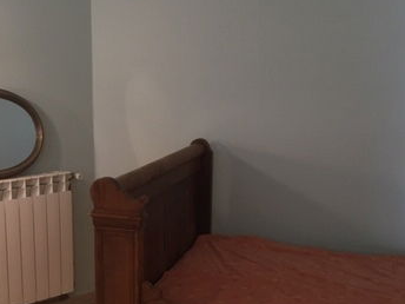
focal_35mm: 54
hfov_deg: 35.1
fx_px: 632
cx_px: 125
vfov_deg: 26.9
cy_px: 204
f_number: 2.2
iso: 160
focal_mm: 4.15
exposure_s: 1/33
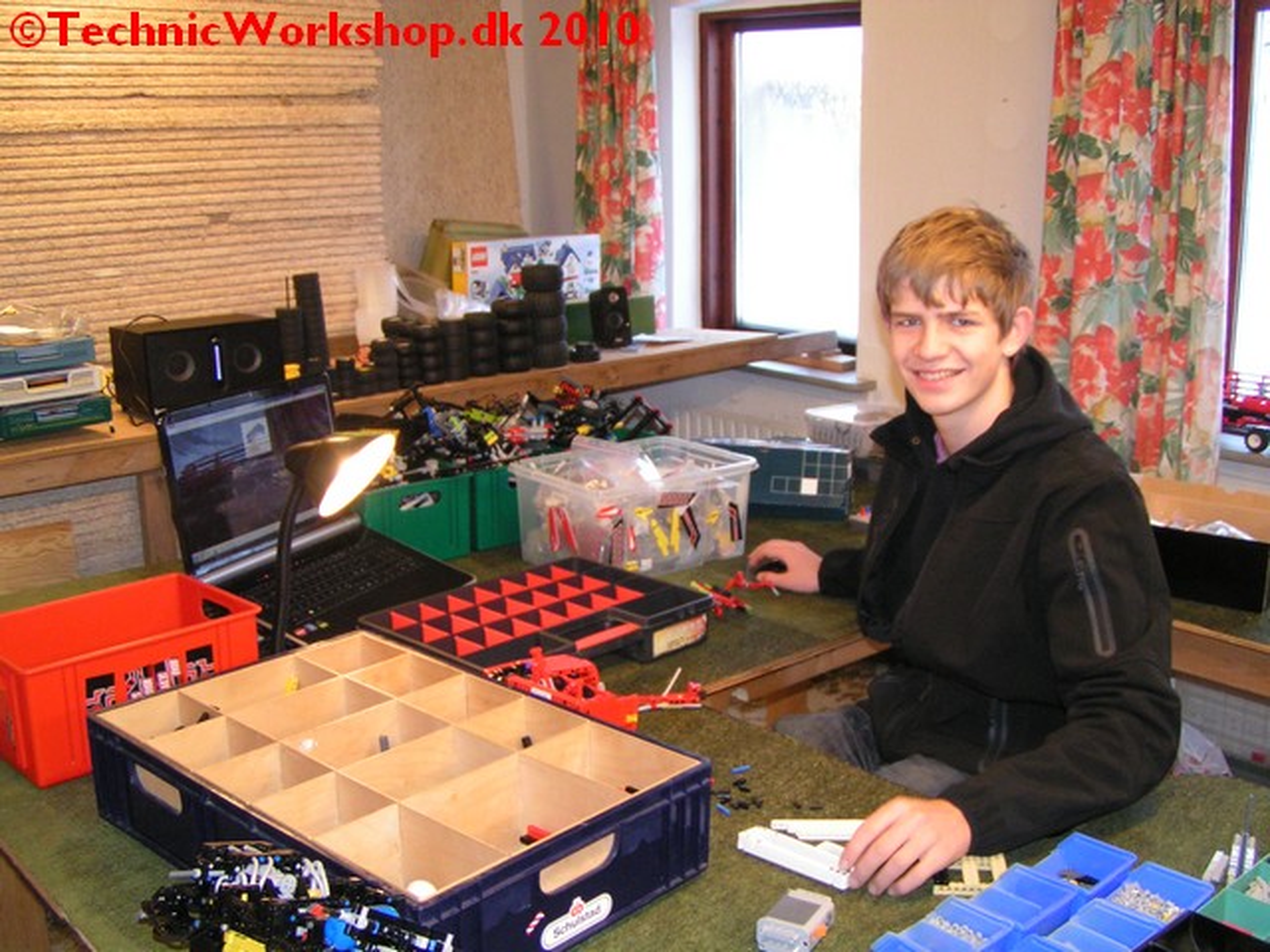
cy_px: 476
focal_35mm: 38
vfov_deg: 37.7
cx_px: 635
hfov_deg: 49.0
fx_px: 1394
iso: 200
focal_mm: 5.8
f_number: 2.8
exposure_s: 1/40
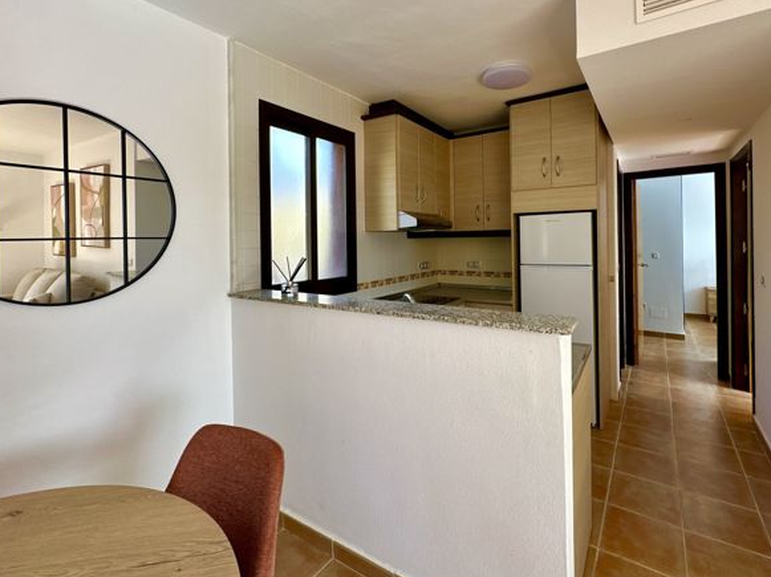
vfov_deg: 74.1
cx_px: 416
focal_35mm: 17
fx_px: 378
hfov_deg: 90.9
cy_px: 239
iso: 40
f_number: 2.2
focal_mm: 2.22
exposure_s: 1/130
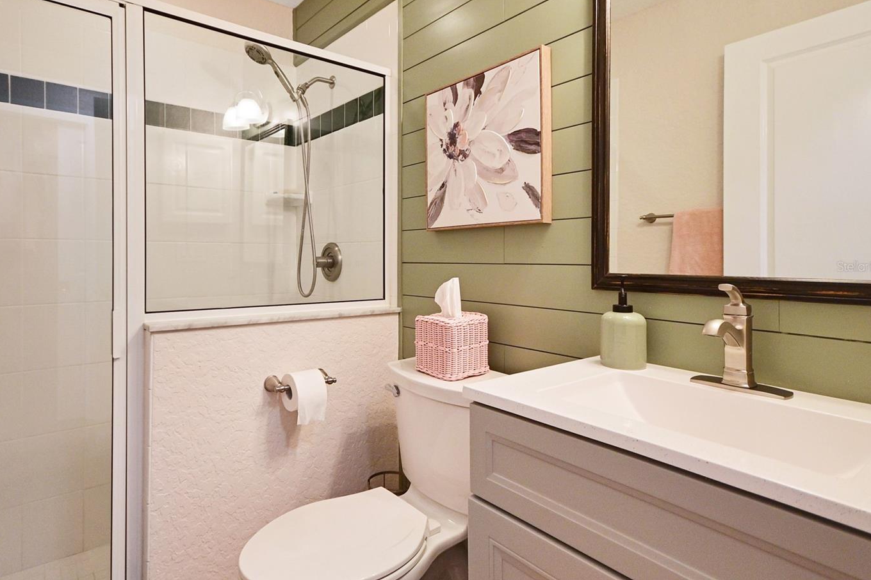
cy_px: 266
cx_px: 382
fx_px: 484
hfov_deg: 83.6
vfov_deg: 61.8
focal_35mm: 20
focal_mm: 11.5
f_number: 5
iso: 800
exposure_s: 1/80
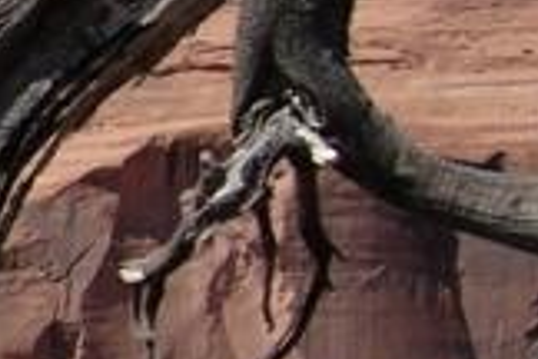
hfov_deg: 7.5
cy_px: 27
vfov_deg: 5.5
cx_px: -890
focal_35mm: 250
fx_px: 3736
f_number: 8.3
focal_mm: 6.3
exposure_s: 1/160
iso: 50
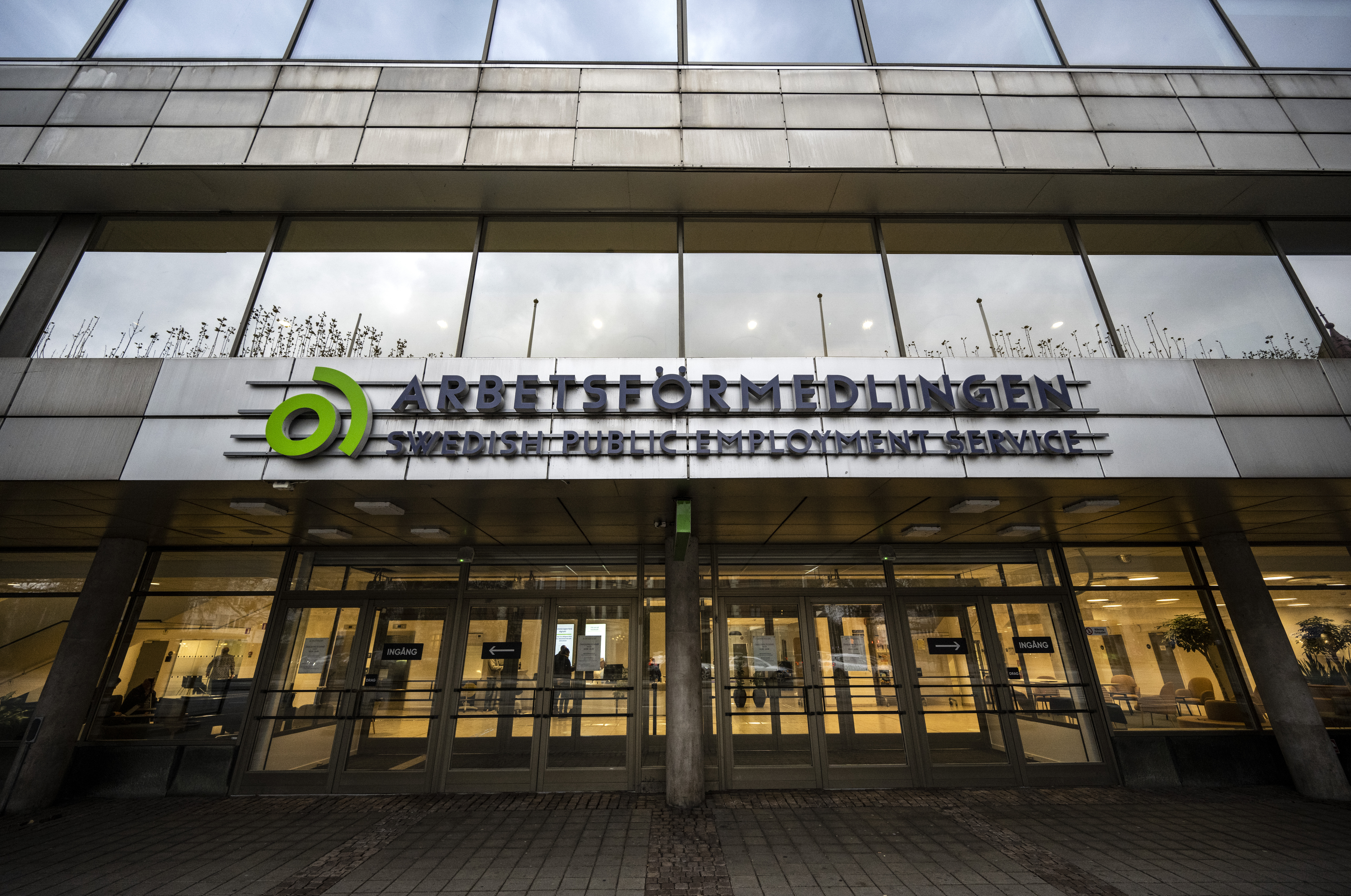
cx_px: 676
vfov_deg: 81.0
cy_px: 448
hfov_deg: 104.3
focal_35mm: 14
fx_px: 525
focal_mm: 14
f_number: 4
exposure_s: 1/250
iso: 1600
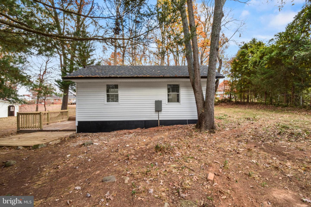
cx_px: 156
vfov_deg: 77.3
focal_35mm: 15
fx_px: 130
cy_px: 104
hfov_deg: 100.4
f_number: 22
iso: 100
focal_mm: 10
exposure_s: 1/1.25
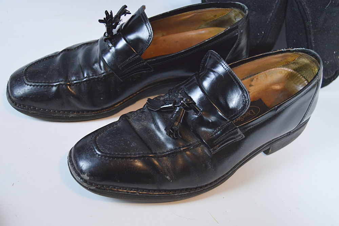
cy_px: 113
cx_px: 170
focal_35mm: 42
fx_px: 395
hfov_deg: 46.4
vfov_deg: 31.8
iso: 1600
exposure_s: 1/60
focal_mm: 28
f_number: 4
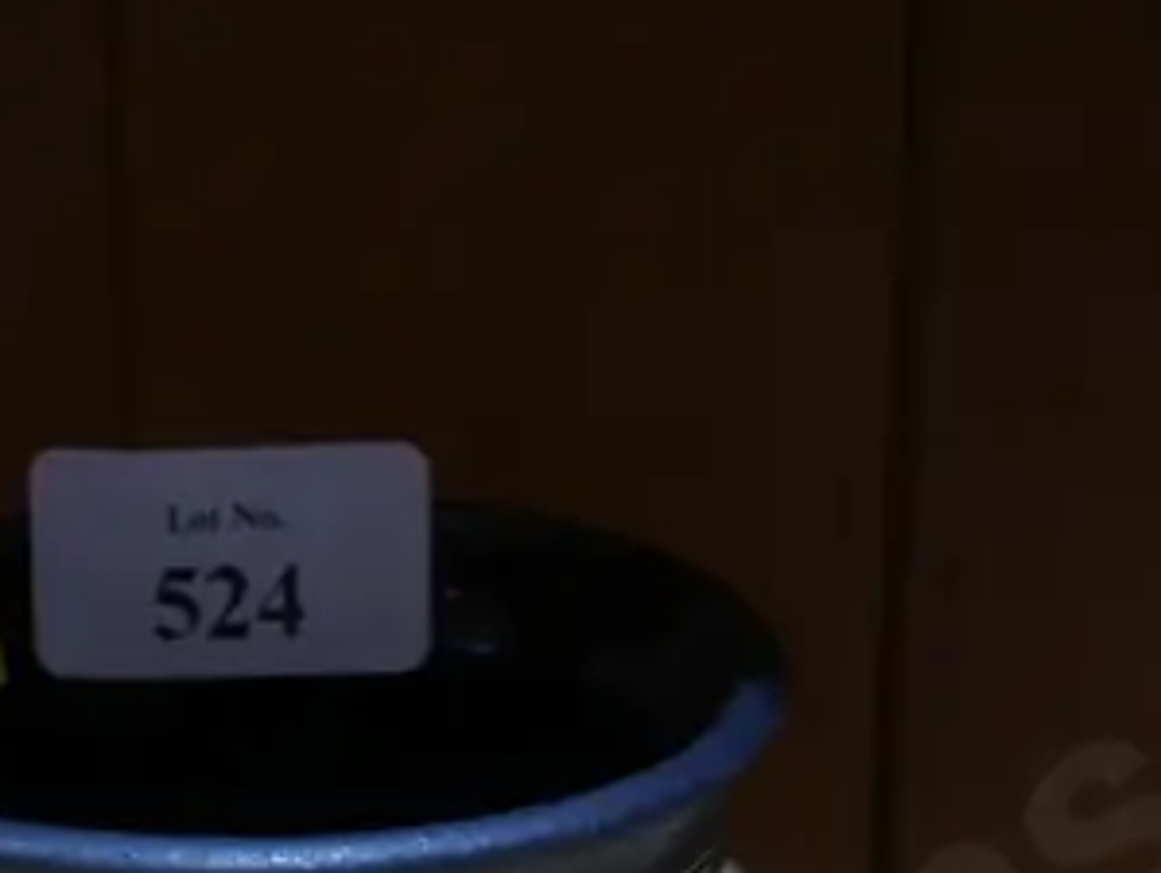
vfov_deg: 10.9
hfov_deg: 15.1
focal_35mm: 130
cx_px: 338
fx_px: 4365
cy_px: 1410
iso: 800
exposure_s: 1/60
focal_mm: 19
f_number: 5
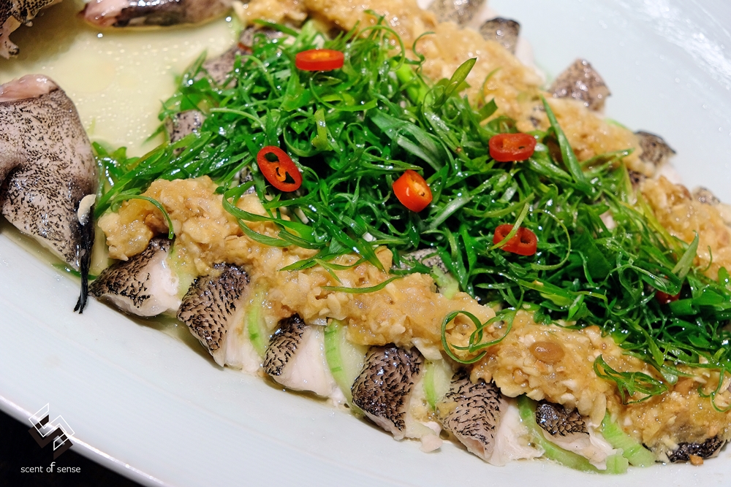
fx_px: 1361
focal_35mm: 67
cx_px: 366
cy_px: 244
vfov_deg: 20.3
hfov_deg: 30.1
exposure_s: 1/60
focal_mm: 44.4
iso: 640
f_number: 4
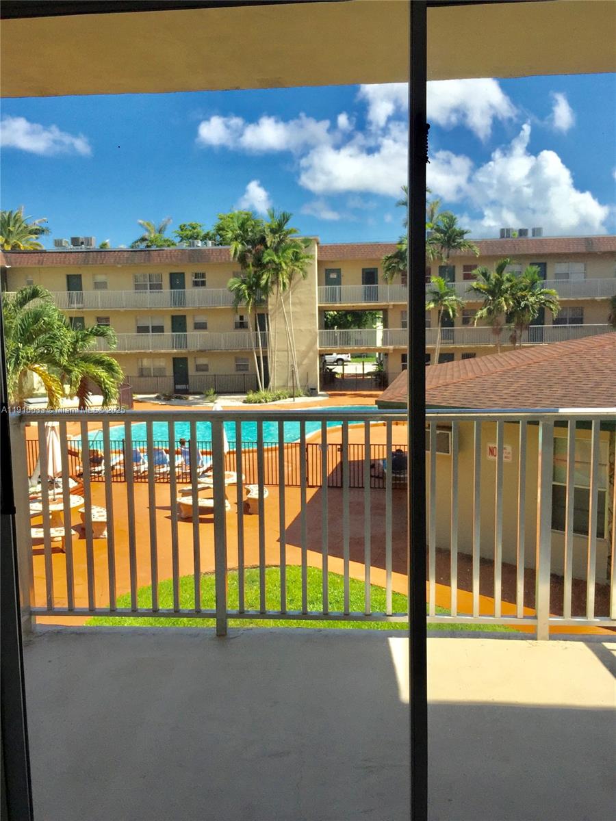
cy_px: 410
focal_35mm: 29
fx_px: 688
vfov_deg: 61.7
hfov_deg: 48.2
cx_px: 308
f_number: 2.2
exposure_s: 1/3300
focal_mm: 4.15
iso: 32
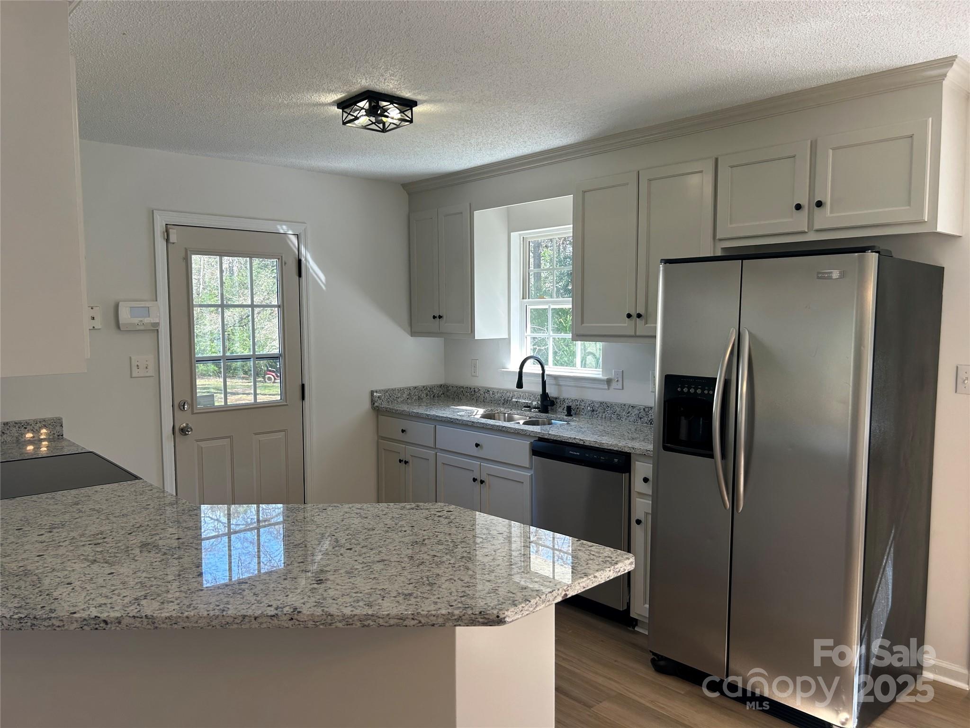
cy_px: 364
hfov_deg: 67.3
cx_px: 485
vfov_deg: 53.1
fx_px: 729
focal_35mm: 26
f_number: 1.5
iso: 32
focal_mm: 5.7
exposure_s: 1/120
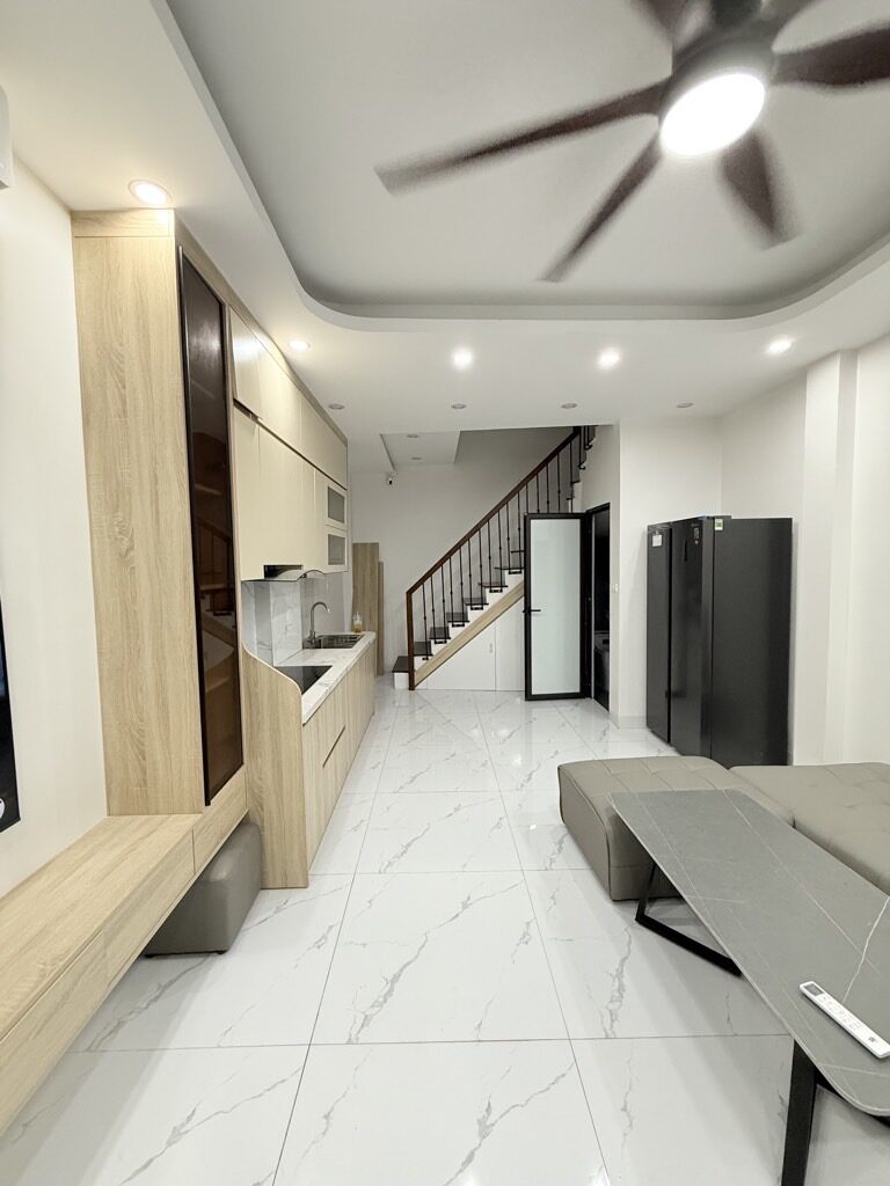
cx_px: 445
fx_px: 480
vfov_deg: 102.1
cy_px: 593
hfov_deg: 85.7
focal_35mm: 14
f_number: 2.2
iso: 320
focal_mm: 2.22
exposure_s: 1/100
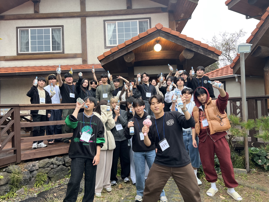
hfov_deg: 67.3
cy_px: 101
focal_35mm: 26
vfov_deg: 53.1
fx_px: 202
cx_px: 134
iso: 125
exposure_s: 1/120
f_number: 1.5
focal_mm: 5.7
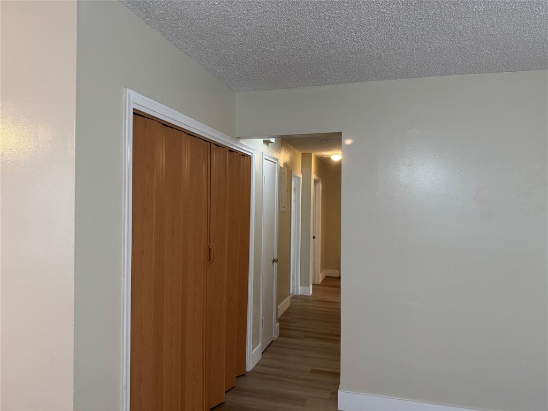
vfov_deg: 56.8
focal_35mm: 24
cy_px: 206
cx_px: 274
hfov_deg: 71.6
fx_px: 380
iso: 200
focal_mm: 6.76
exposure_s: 1/120
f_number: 1.78
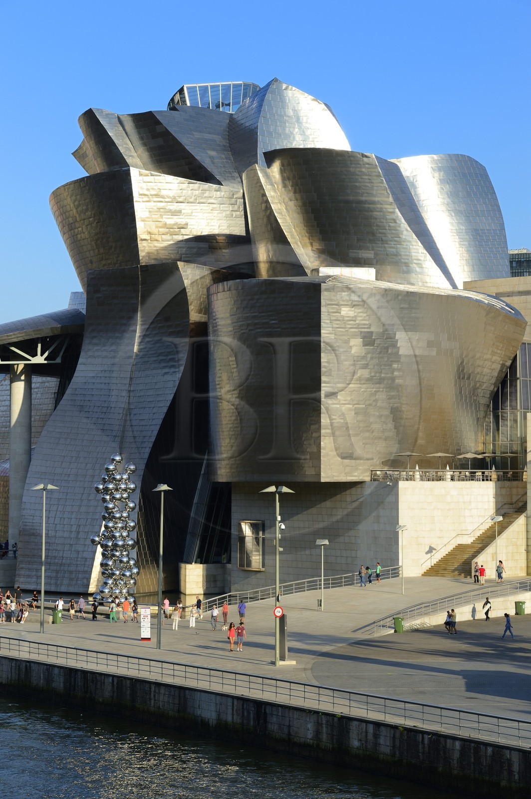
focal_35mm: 105
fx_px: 2327
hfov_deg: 13.0
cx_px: 266
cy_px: 400
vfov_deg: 19.5
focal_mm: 105
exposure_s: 1/250
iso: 200
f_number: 10
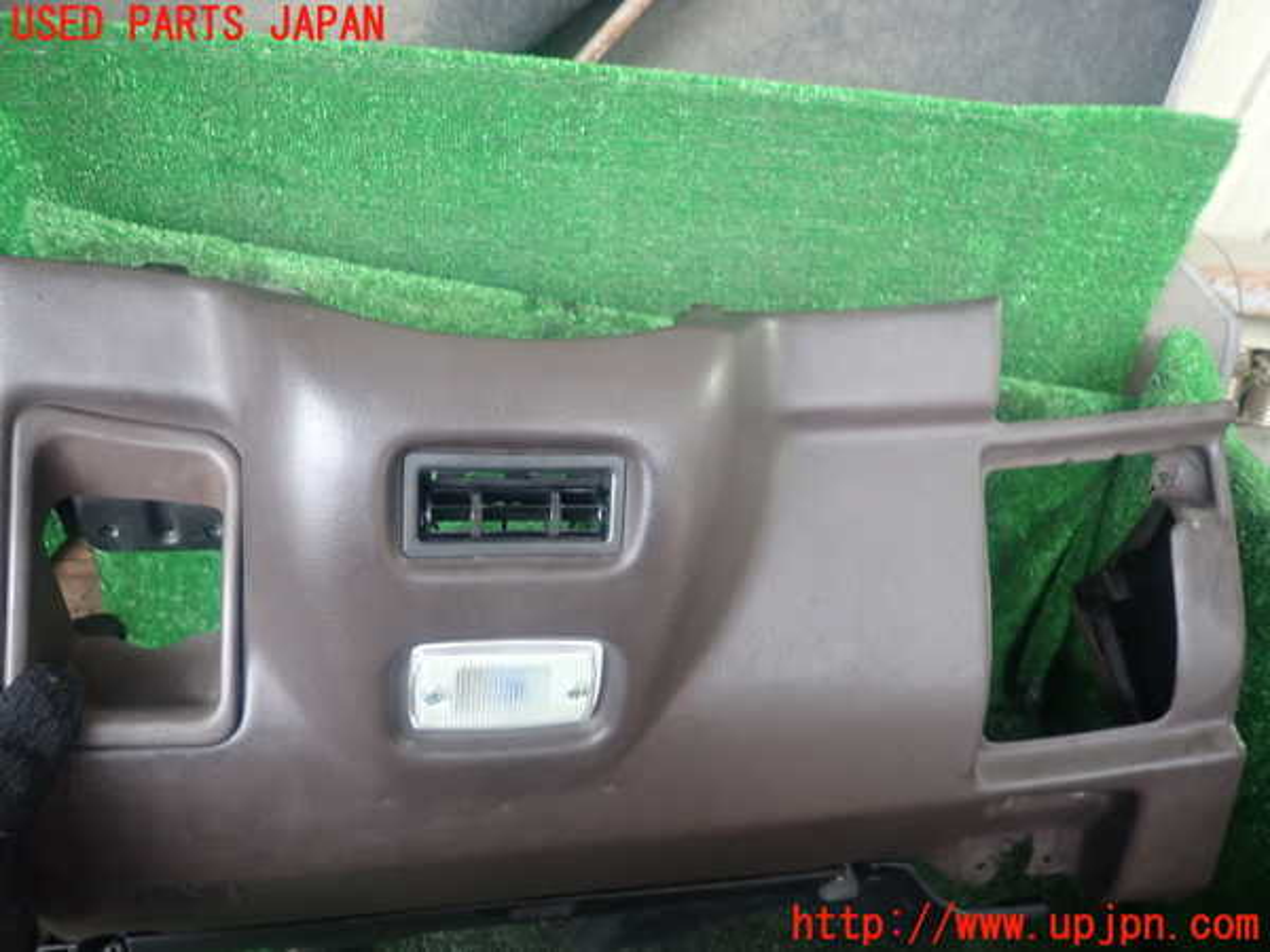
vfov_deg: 54.9
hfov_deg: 69.4
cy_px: 476
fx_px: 917
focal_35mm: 25
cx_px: 635
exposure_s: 1/30
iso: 320
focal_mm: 4.5
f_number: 2
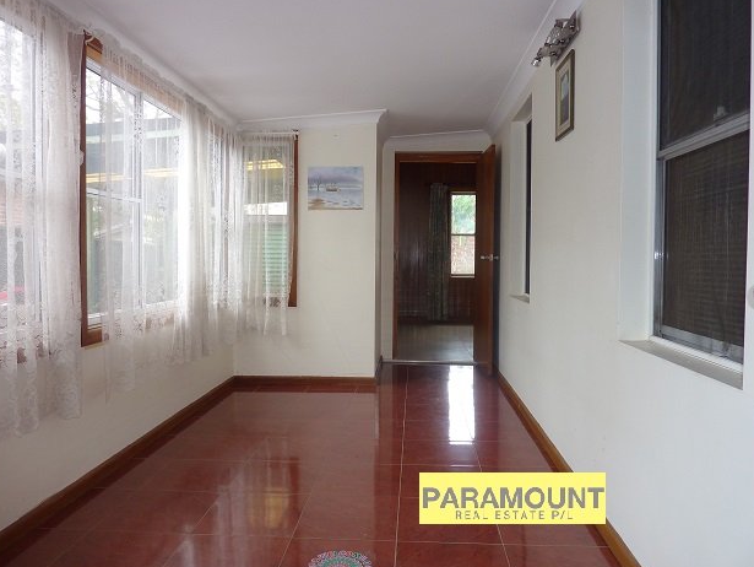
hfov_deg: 67.3
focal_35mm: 26
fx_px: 567
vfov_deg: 53.1
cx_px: 380
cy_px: 281
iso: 80
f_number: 3.3
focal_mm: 4.1
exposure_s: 1/40
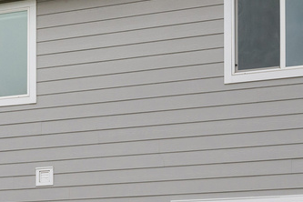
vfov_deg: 15.3
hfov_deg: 24.3
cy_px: 297
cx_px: 92
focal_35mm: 83
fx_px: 699
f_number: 8
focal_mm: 27
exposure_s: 1/160
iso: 800
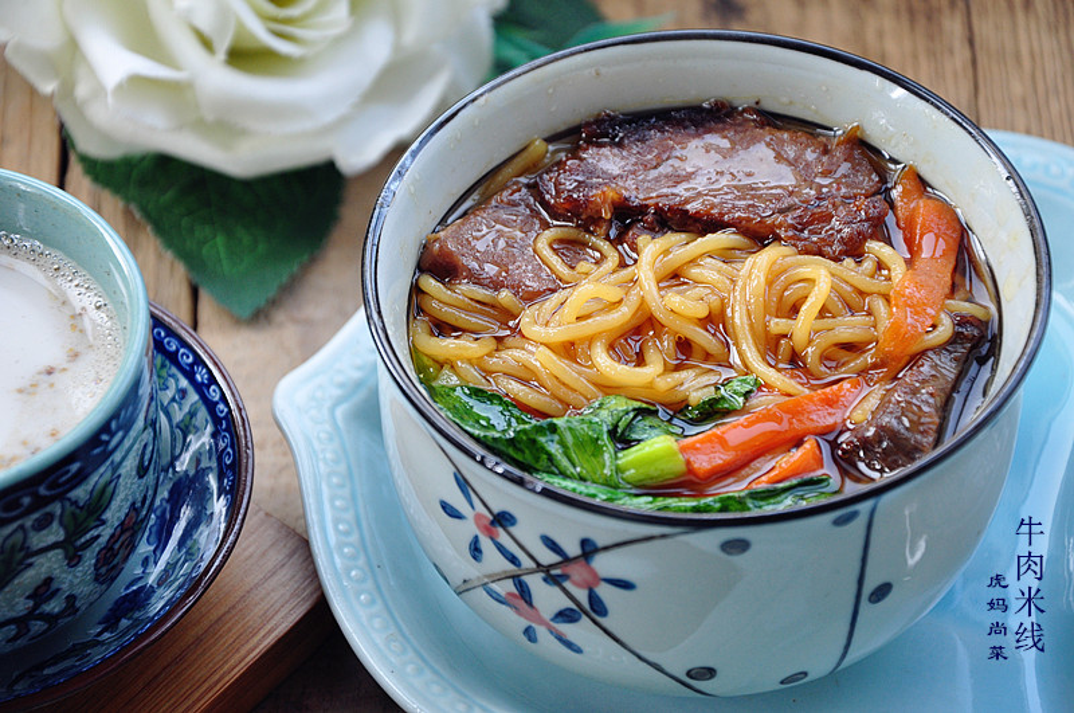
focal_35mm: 138
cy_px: 356
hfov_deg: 14.9
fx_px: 4111
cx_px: 537
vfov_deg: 9.9
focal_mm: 92
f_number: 8
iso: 400
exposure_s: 1/45
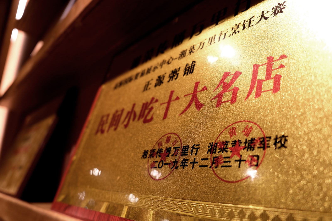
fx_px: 258
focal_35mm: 28
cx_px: 166
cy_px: 110
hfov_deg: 65.5
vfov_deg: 46.4
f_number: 2.8
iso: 160
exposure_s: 1/45
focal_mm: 18.8
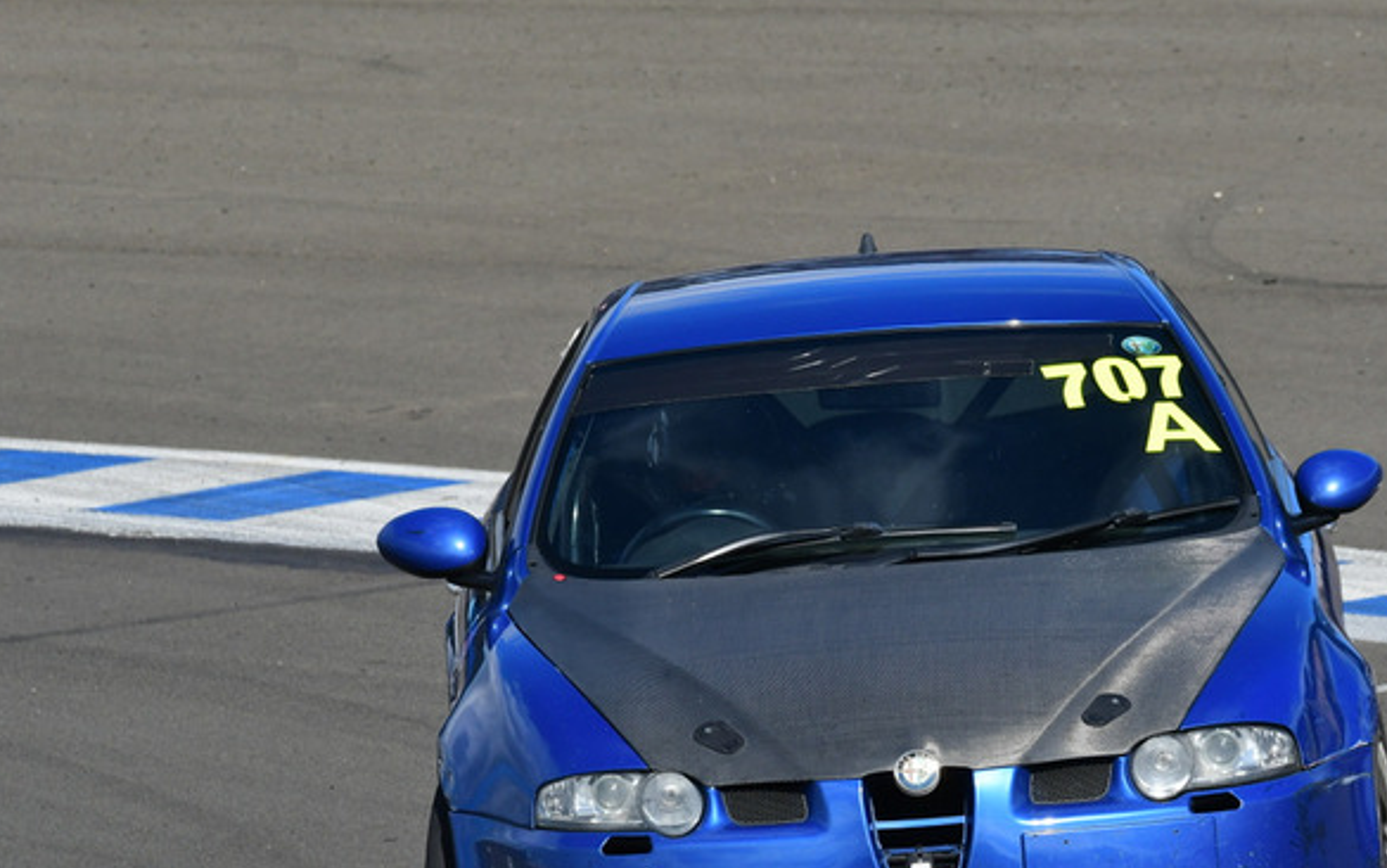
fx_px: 26884
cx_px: 797
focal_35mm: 711
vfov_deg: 1.8
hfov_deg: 3.0
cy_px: 572
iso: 400
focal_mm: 340
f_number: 11
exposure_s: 1/640
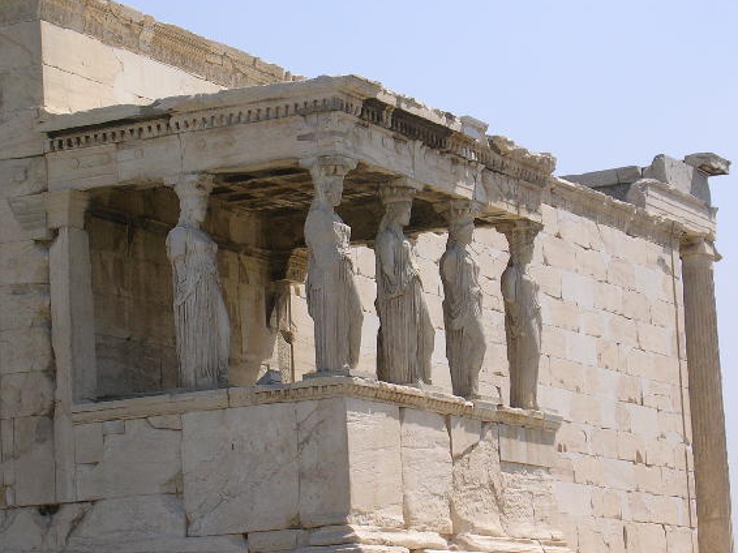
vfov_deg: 11.2
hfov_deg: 14.9
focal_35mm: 132
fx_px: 2813
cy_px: 268
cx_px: 381
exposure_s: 1/509
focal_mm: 17.4
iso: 50
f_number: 4.9
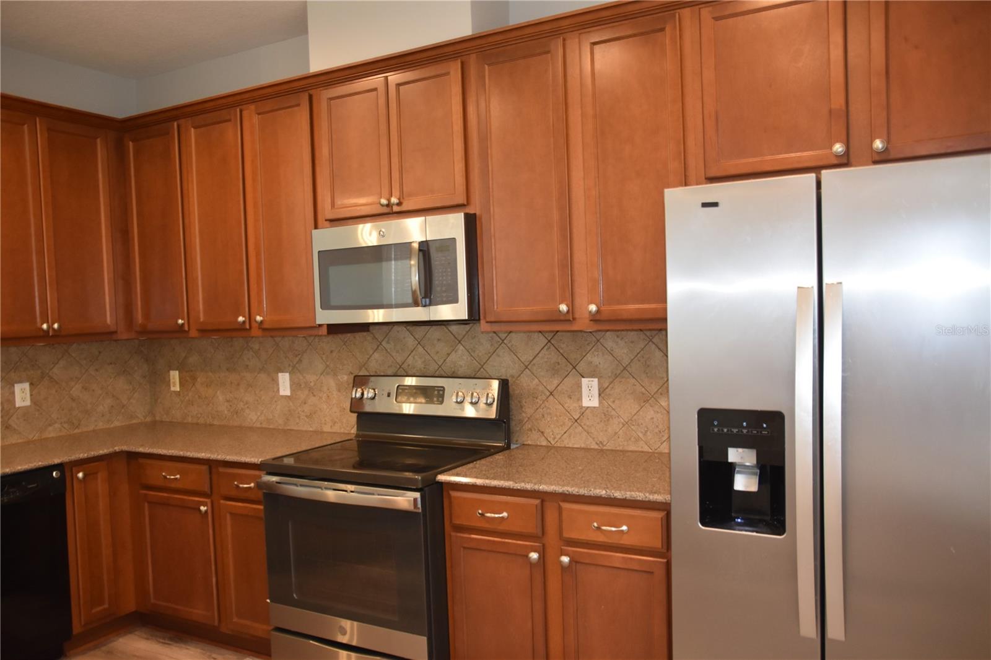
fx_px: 743
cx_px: 496
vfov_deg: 47.9
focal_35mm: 27
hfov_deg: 67.4
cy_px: 330
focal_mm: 18
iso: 1000
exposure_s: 1/60
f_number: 3.5
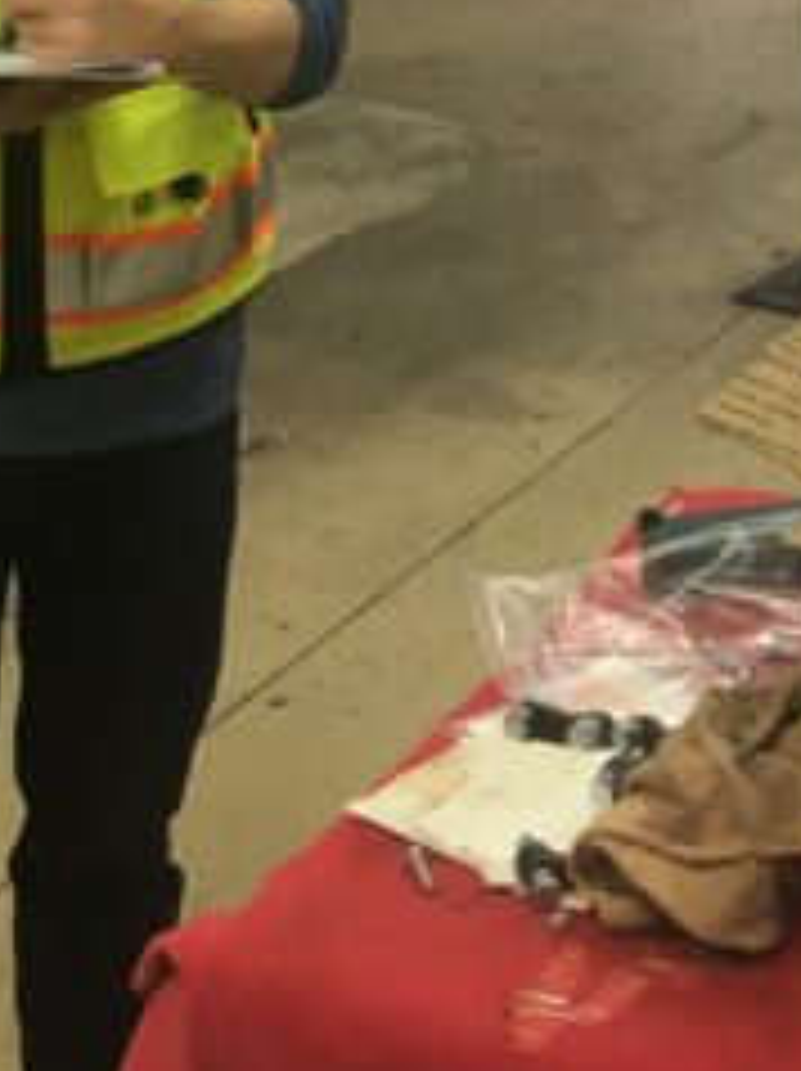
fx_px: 2658
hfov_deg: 17.1
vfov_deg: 20.3
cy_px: -412
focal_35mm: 86
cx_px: 542
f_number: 2.2
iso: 64
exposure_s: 1/30
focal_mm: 4.15
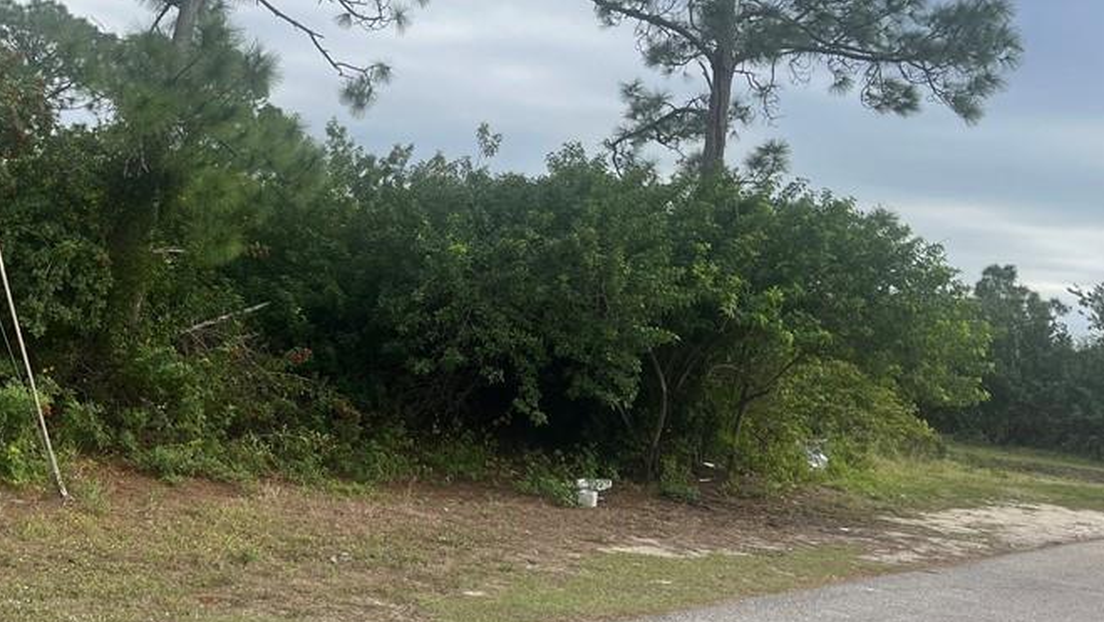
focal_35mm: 44
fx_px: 1288
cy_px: 132
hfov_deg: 45.4
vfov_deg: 26.7
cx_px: 338
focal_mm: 5.1
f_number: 1.6
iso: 50
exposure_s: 1/2062
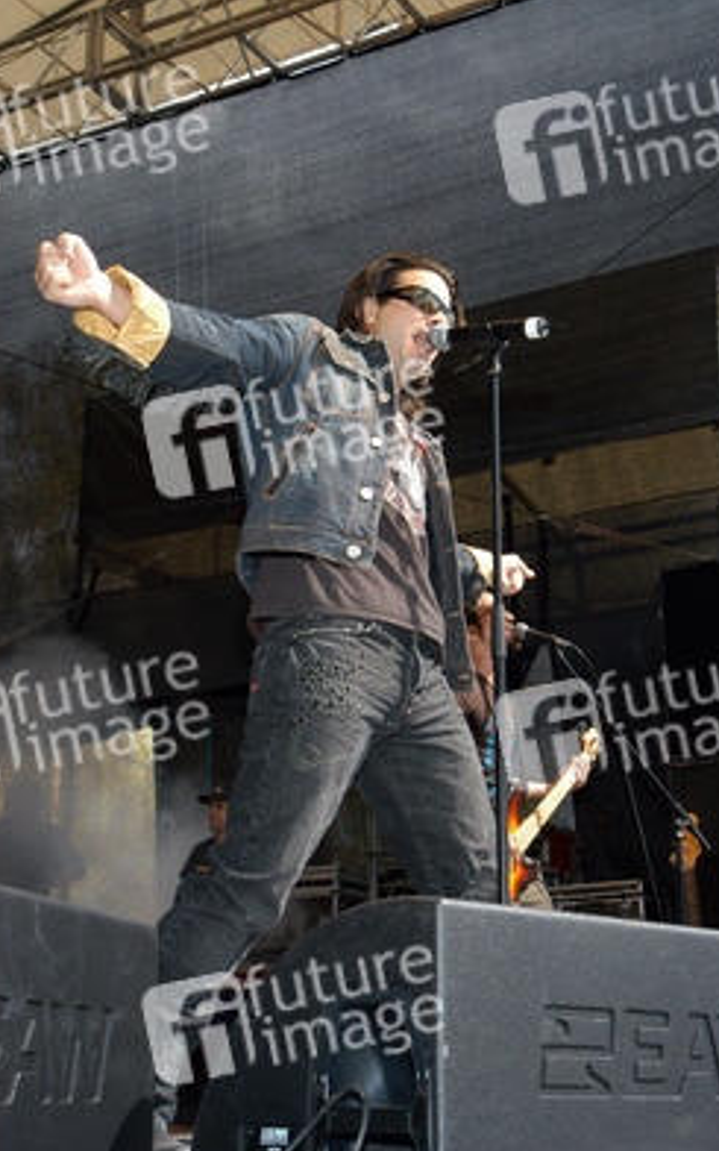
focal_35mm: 55
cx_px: 379
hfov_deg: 23.8
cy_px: 576
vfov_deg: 37.2
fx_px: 1709
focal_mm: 35
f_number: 9
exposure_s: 1/180
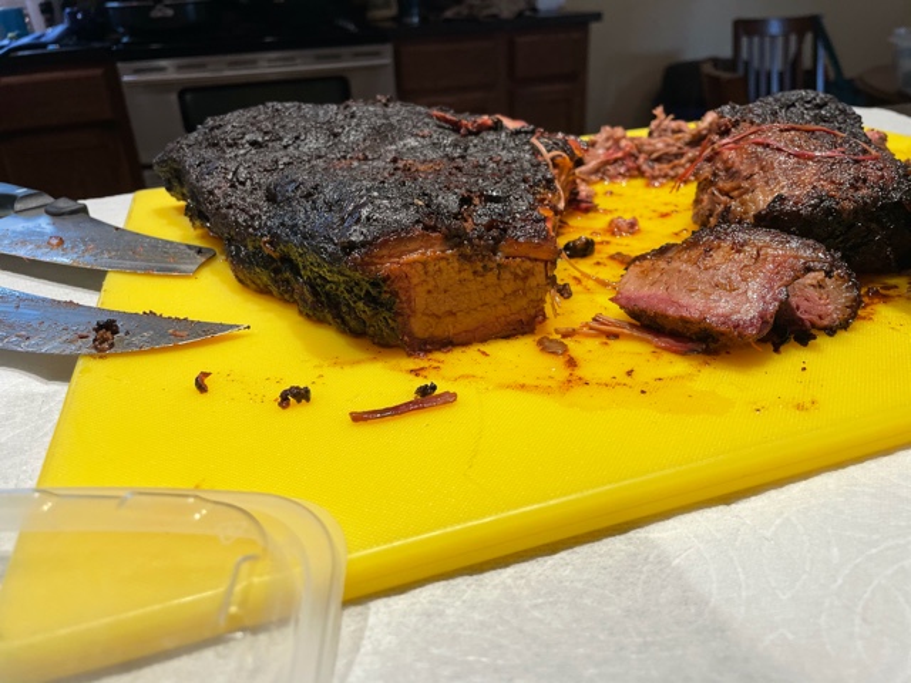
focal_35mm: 26
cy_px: 342
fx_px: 684
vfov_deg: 53.1
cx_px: 456
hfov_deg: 67.3
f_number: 1.6
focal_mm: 4.2
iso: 100
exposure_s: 1/120
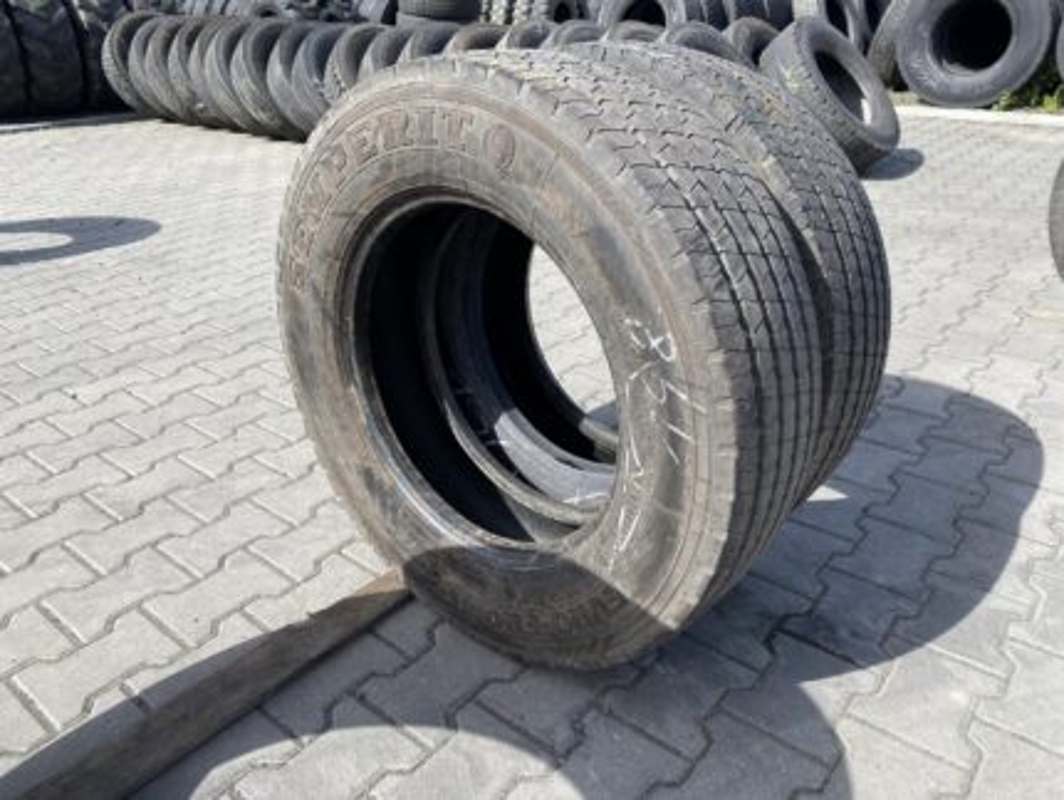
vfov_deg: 53.1
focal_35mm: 26
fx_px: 800
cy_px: 400
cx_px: 532
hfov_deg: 67.3
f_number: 1.8
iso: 32
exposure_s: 1/1245
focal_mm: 4.25
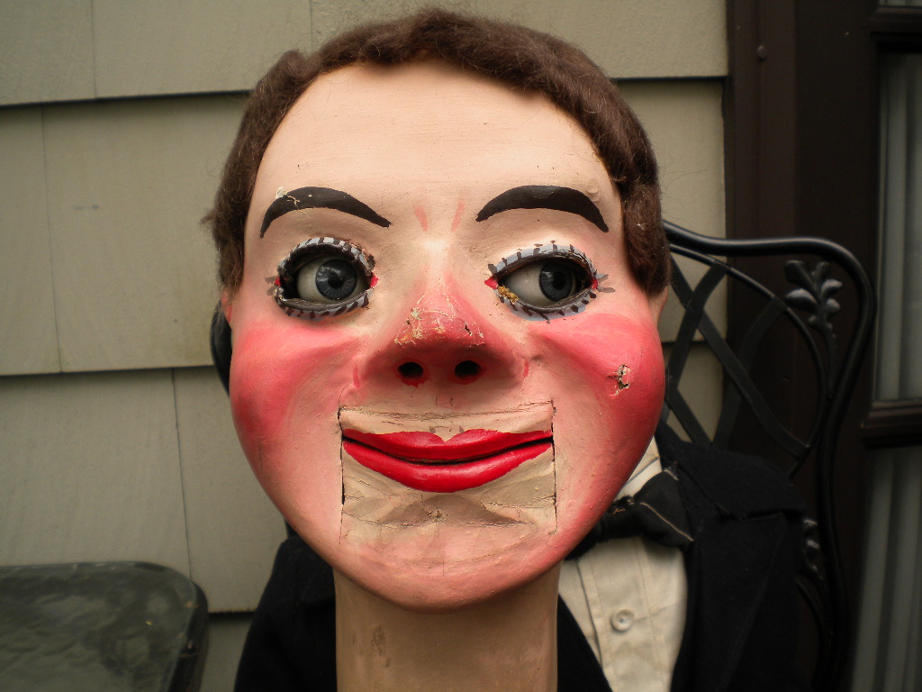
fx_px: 932
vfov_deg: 40.7
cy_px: 346
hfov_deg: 52.6
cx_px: 461
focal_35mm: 35
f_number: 4.6
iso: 80
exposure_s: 1/156
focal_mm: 6.3
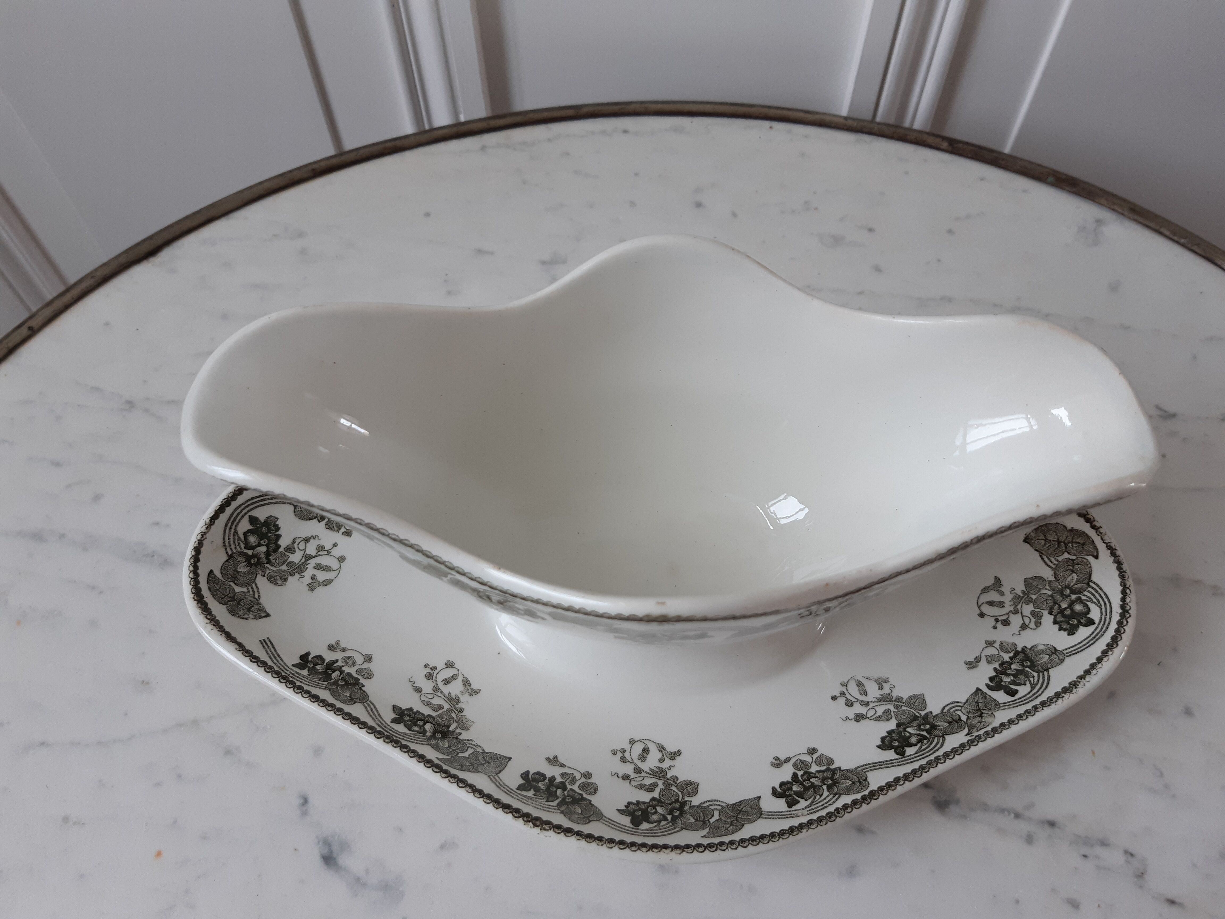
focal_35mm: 26
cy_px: 460
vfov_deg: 53.1
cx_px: 612
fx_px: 920
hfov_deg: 67.3
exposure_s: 1/60
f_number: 1.7
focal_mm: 3.92
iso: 80
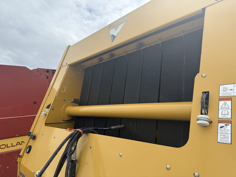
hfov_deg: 71.6
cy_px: 88
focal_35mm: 24
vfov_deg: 56.8
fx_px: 164
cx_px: 118
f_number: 1.78
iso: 100
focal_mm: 6.76
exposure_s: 1/2801
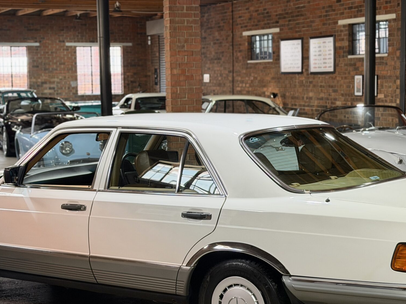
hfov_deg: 23.8
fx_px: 962
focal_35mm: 82
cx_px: 193
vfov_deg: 18.0
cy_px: 167
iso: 160
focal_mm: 6.76
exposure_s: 1/50
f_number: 1.78
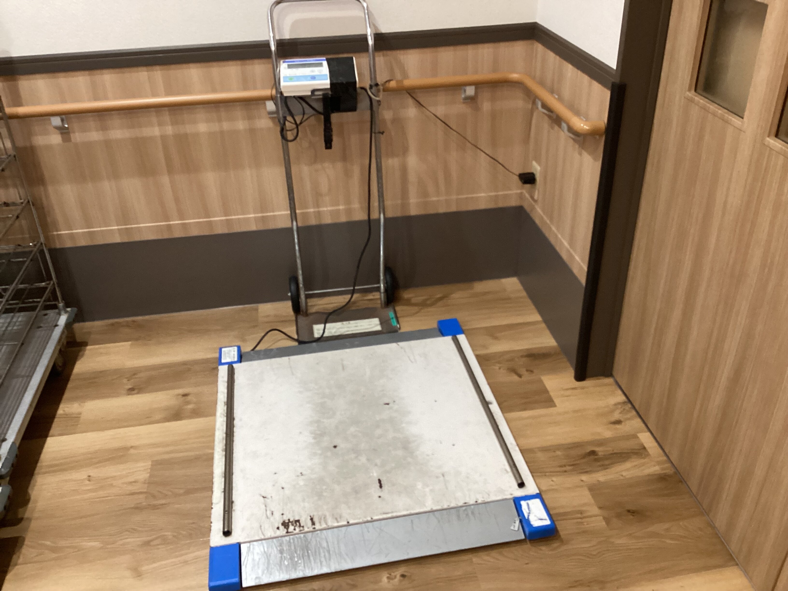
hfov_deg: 58.4
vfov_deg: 45.4
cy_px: 296
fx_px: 706
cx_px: 394
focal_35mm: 31
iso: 320
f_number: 2.4
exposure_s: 1/40
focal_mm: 3.3
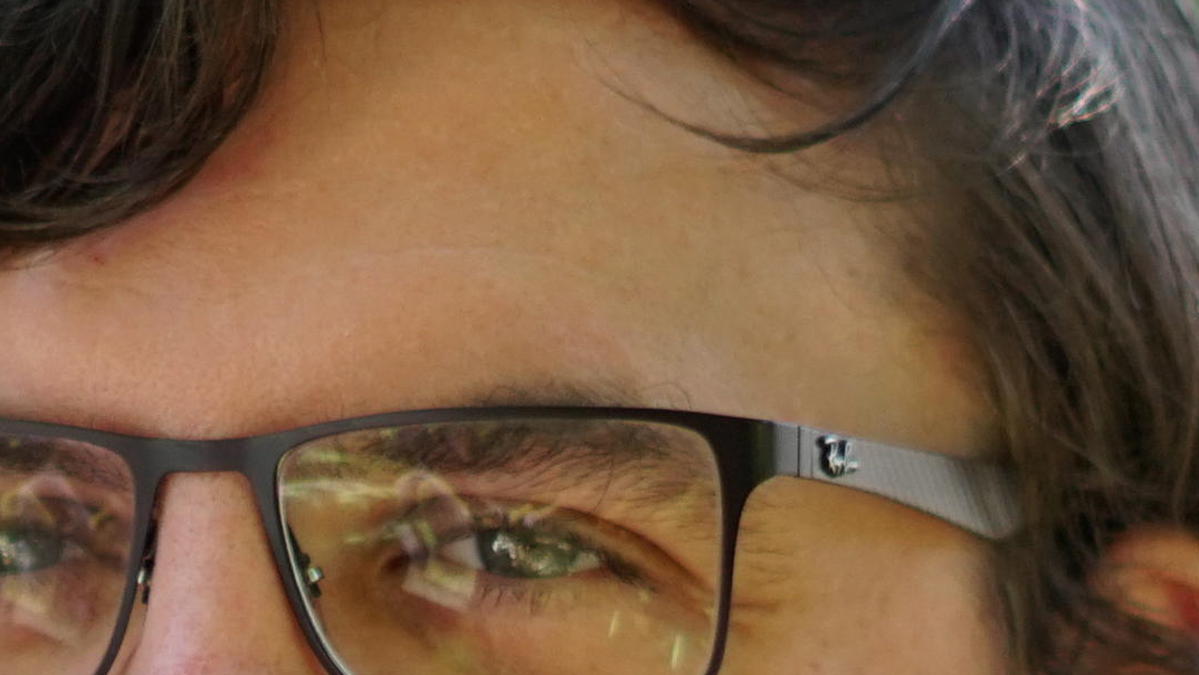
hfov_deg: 5.9
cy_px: 1079
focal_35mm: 366
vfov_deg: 3.3
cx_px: -34
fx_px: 11638
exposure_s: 1/1600
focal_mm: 50
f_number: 1.8
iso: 400
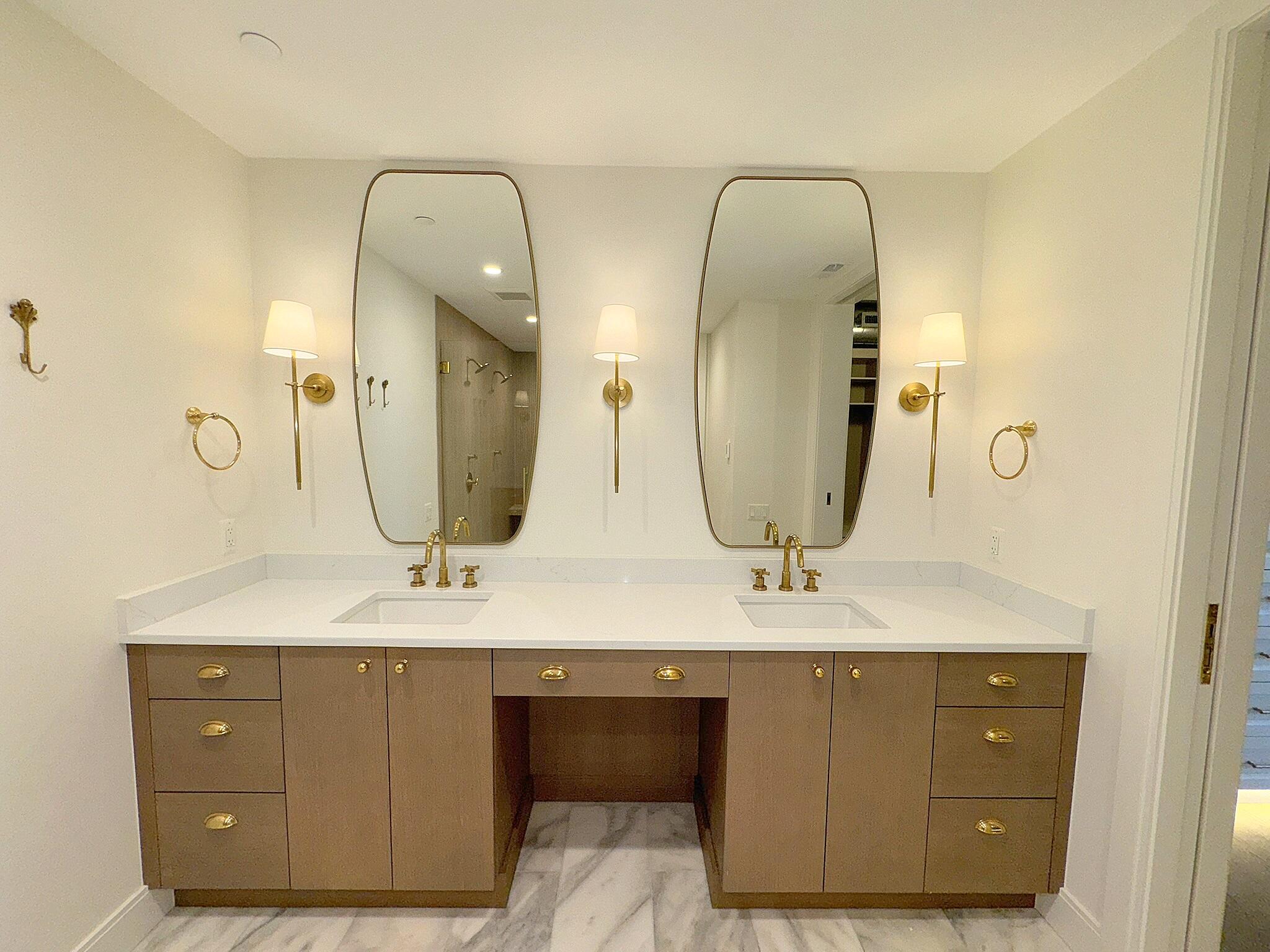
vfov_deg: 85.7
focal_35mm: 14
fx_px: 514
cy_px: 476
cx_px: 635
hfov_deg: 102.1
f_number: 2.2
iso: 50
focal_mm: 2.22
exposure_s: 1/122
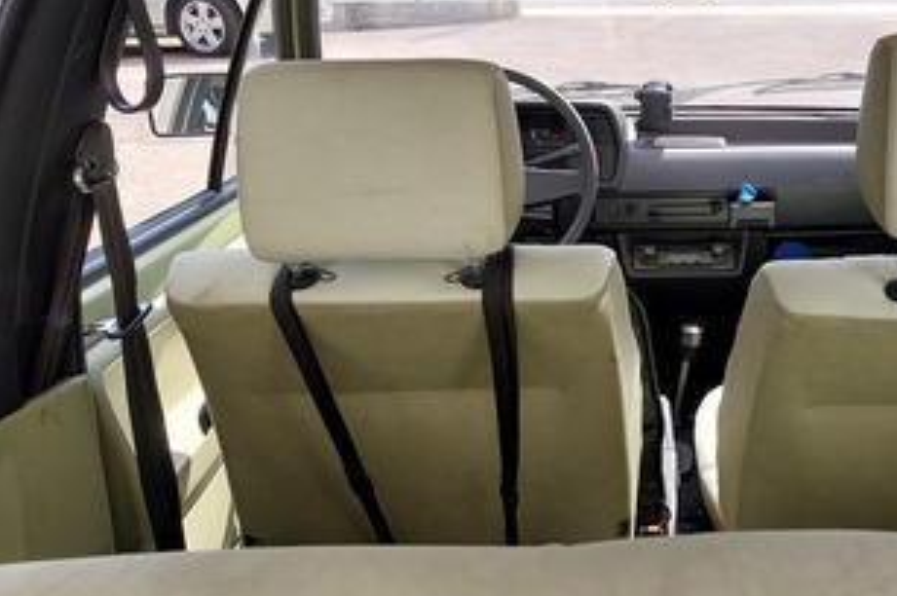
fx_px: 1170
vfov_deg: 28.6
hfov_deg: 40.1
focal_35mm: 47
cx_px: 726
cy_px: 292
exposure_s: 1/237
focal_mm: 4
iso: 25
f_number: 1.8
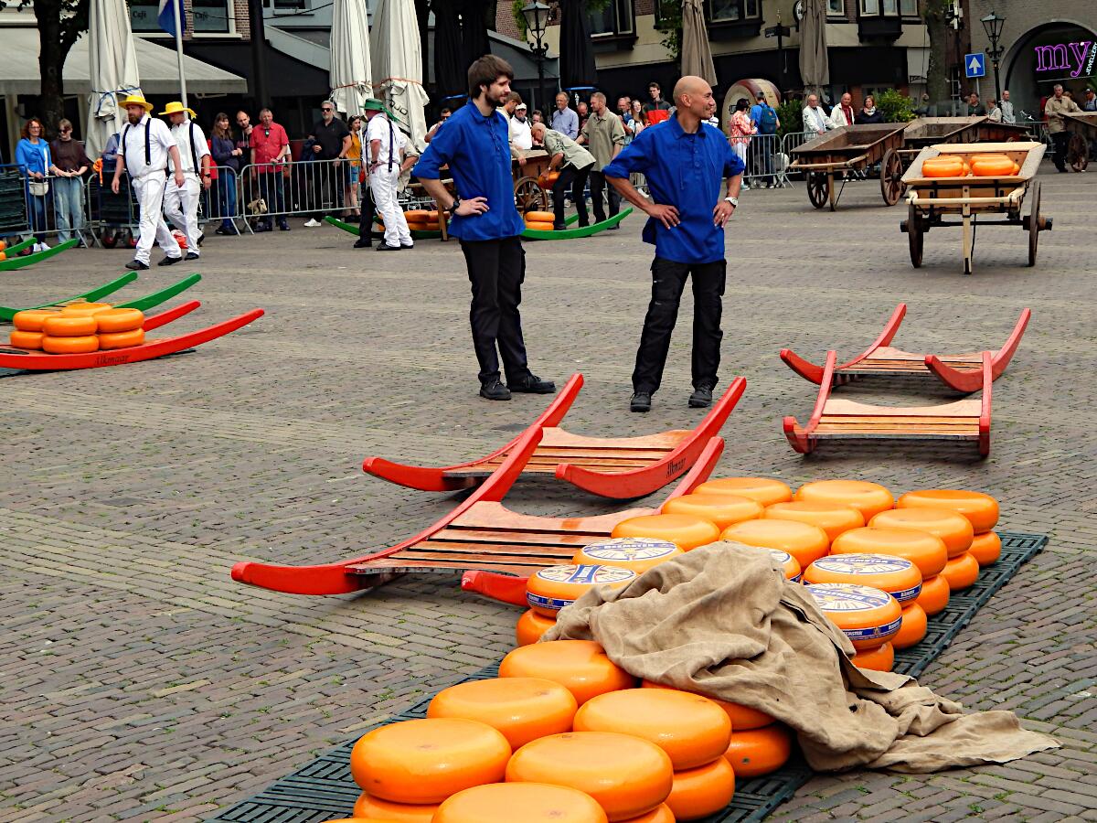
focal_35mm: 69
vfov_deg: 21.3
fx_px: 2187
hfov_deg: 28.2
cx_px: 548
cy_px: 412
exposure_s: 1/640
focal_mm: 12.3
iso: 125
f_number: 4.1
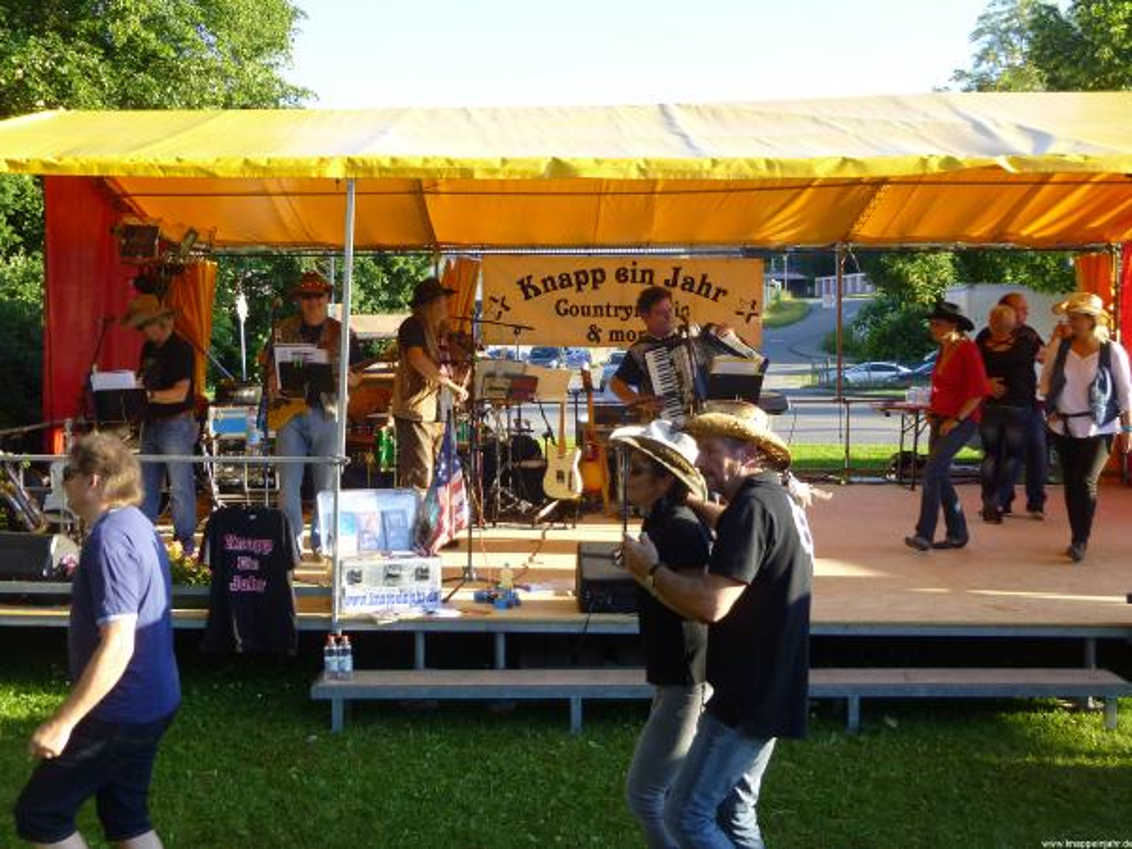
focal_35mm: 31
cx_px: 566
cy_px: 424
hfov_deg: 58.4
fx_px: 1014
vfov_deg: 45.4
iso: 100
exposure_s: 1/125
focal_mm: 5.6
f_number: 3.4
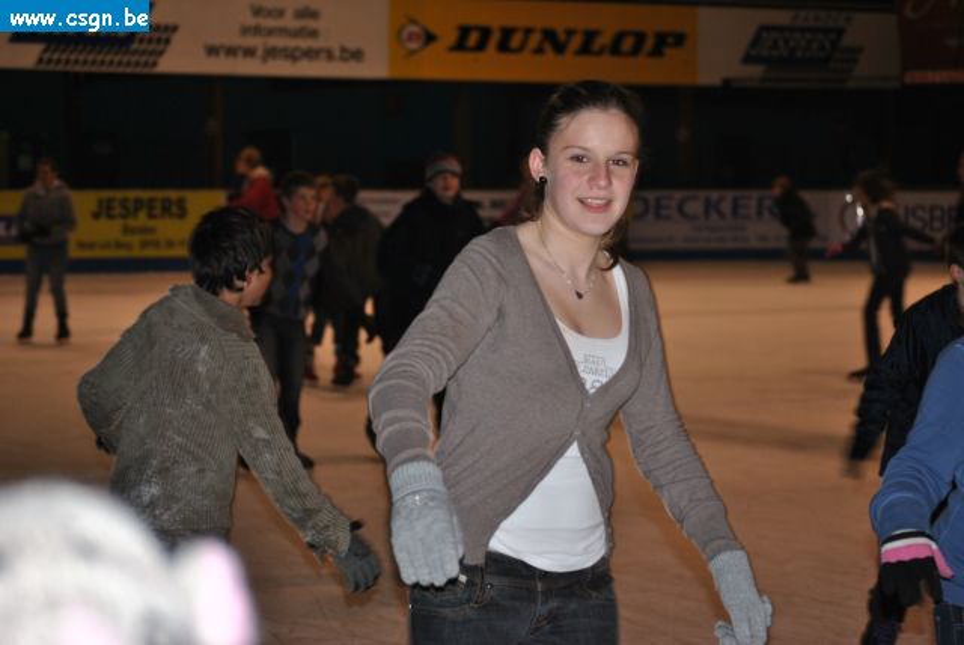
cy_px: 322
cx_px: 482
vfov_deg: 13.9
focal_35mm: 99
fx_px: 2653
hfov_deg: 20.6
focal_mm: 66
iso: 200
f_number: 4.2
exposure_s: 1/60
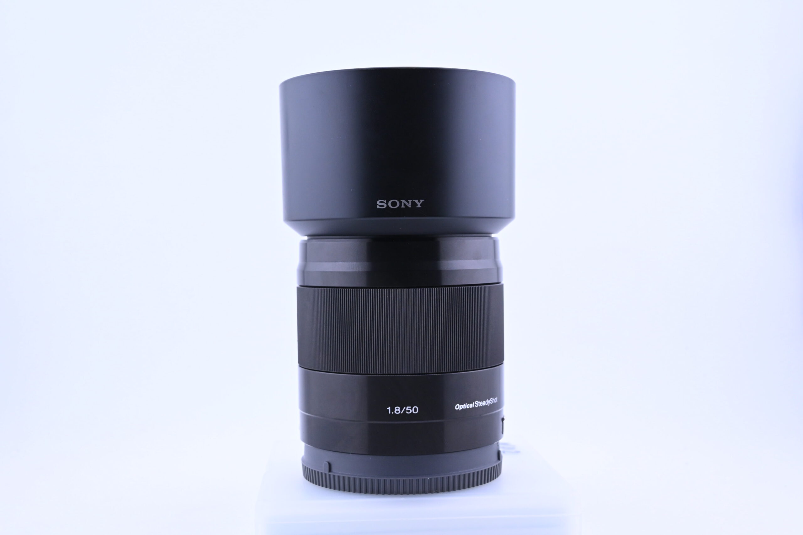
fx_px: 1004
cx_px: 402
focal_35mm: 45
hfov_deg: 43.6
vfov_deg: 29.9
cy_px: 268
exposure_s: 1/160
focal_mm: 30
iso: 640
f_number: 11
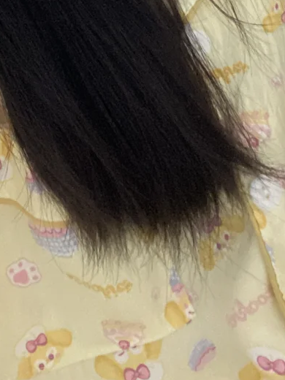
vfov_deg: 21.2
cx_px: 107
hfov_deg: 17.8
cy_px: -121
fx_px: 911
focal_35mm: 83
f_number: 2.2
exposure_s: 1/20
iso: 640
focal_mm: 2.71
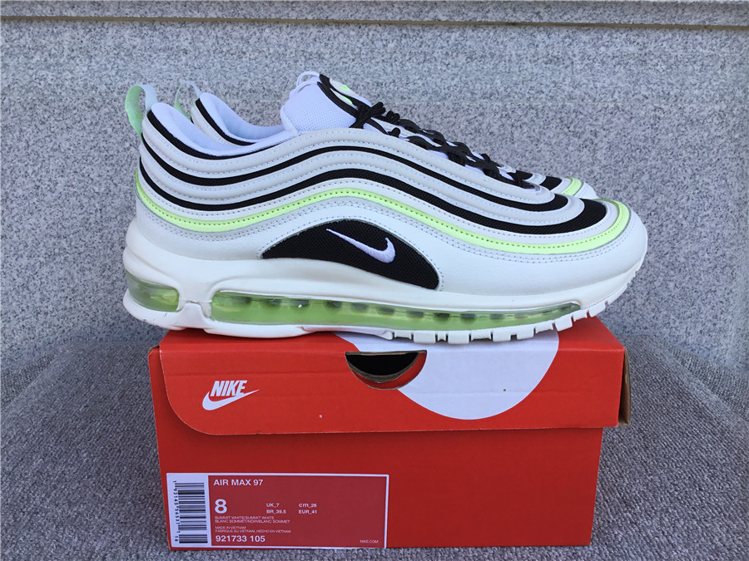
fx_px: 671
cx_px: 374
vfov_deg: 45.4
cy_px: 280
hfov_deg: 58.4
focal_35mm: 31
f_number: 2.4
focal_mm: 3.3
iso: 25
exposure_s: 1/448
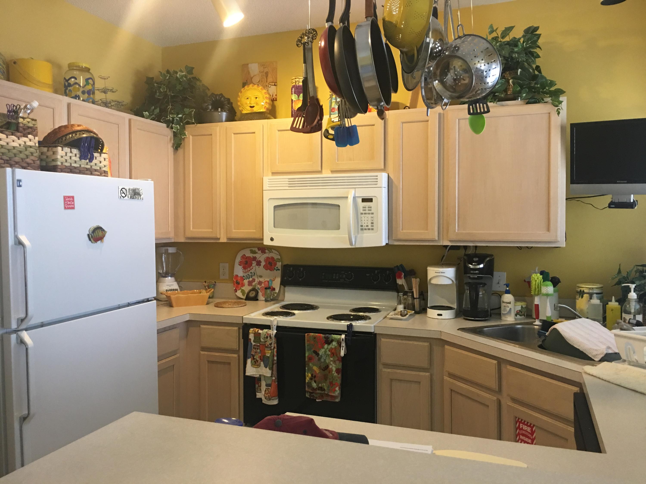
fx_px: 541
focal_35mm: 29
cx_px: 323
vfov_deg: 48.2
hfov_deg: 61.7
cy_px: 242
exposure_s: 1/15
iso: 64
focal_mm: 4.15
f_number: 2.2
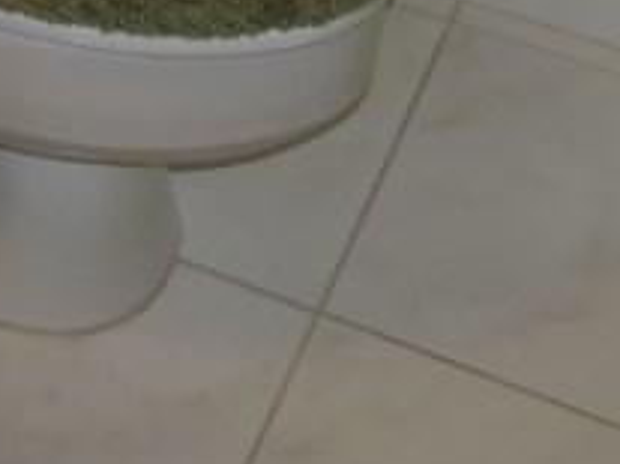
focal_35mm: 119
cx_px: -144
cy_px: -623
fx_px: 2130
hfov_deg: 15.9
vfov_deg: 10.7
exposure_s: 1/30
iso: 200
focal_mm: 4.3
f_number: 3.3
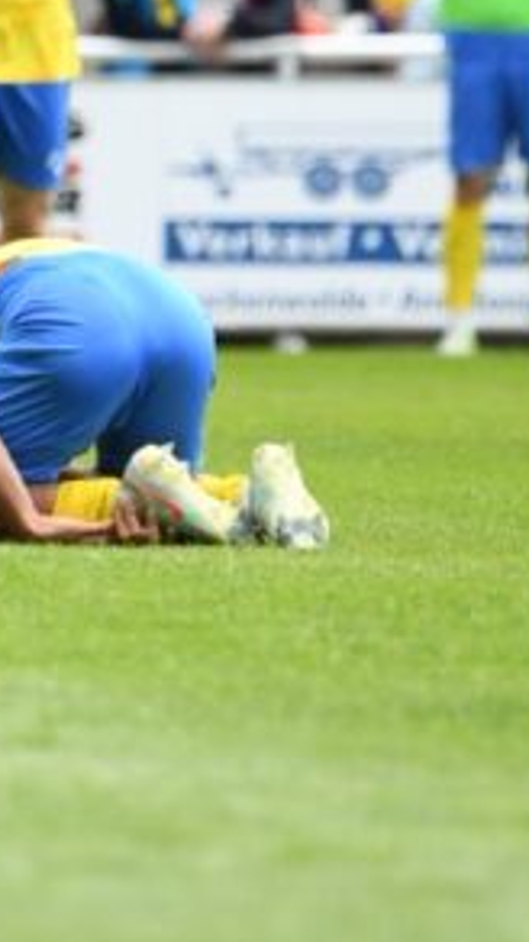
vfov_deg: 1.5
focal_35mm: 1395
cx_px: -355
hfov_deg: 0.9
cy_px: 103
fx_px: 34827
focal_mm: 380
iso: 1250
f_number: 5.6
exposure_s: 1/1600
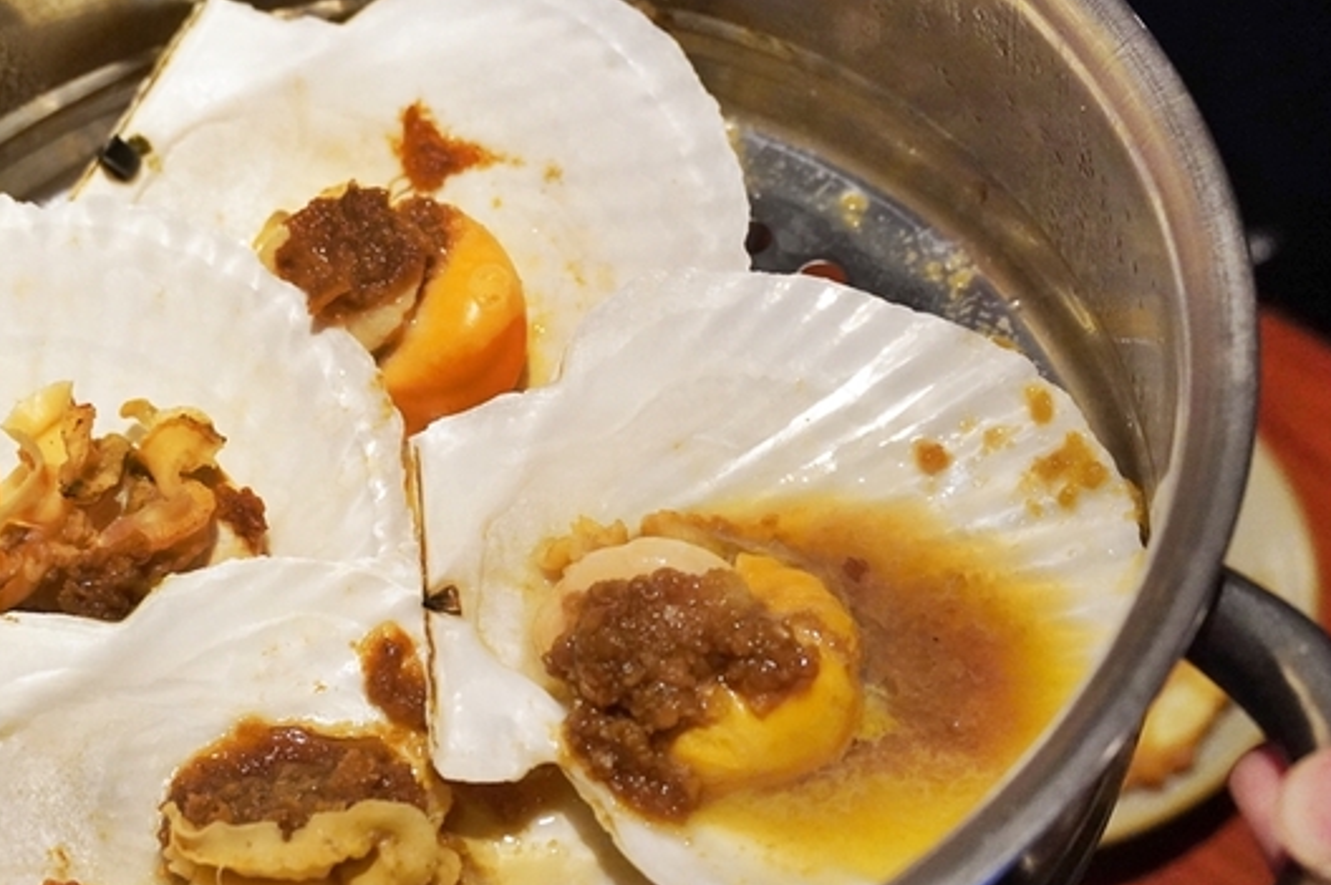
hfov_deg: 23.4
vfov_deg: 15.7
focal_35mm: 87
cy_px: 381
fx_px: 3214
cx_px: 565
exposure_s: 1/60
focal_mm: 36
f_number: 4.5
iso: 3200
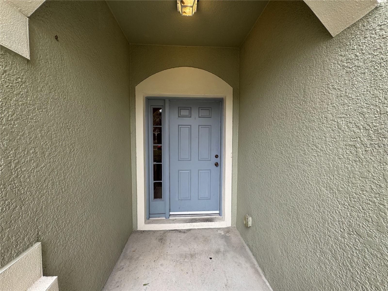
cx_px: 194
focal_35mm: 14
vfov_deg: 85.7
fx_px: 157
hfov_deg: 102.1
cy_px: 146
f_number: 2.2
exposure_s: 1/99
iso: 40
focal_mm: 2.22
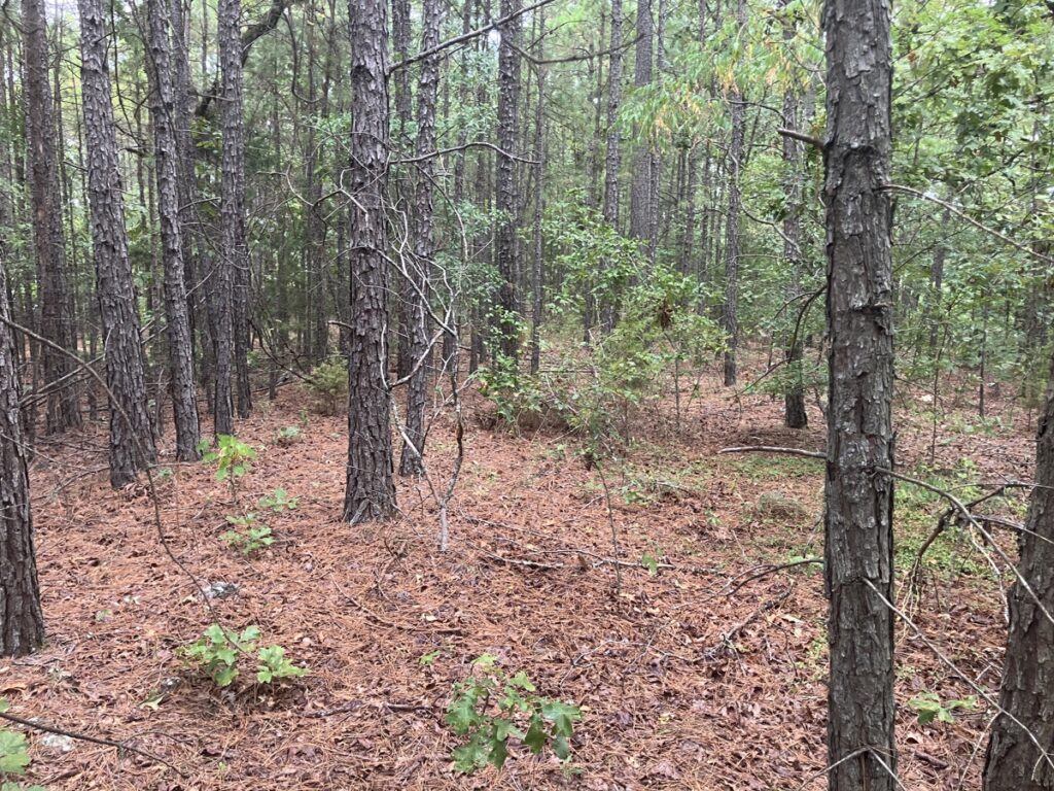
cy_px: 396
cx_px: 527
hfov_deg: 63.4
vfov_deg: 49.7
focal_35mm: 28
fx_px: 853
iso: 80
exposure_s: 1/62
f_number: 1.8
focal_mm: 3.99
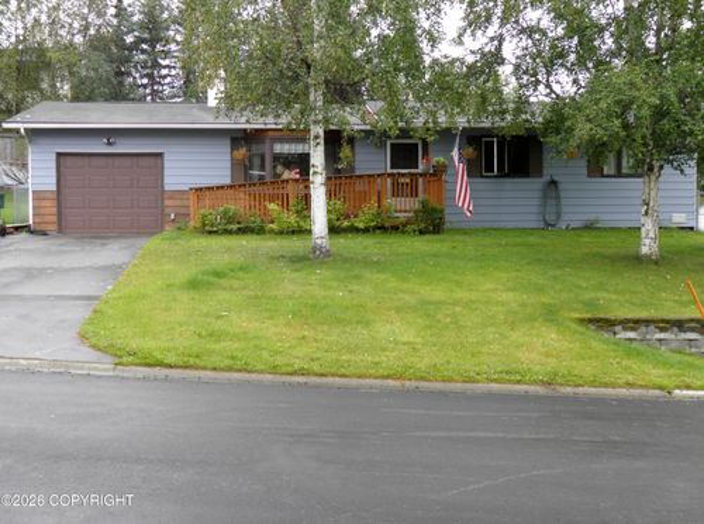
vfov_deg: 32.7
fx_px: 892
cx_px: 352
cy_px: 262
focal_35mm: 44
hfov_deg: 43.1
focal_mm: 7.9
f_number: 3.8
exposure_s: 1/60
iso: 50
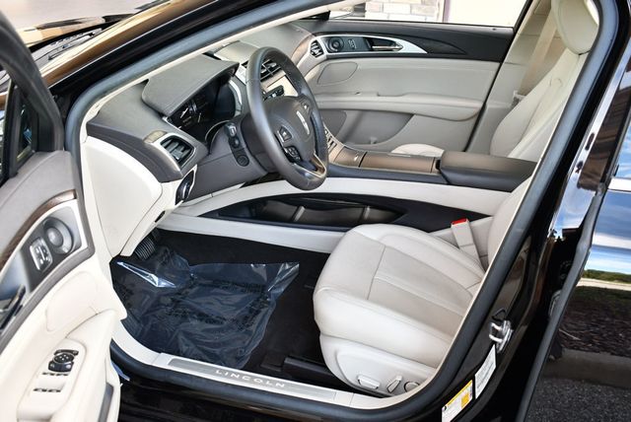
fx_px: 632
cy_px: 211
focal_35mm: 36
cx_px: 316
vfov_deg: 36.9
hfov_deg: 53.1
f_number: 3.5
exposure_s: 1/250
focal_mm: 18
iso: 800
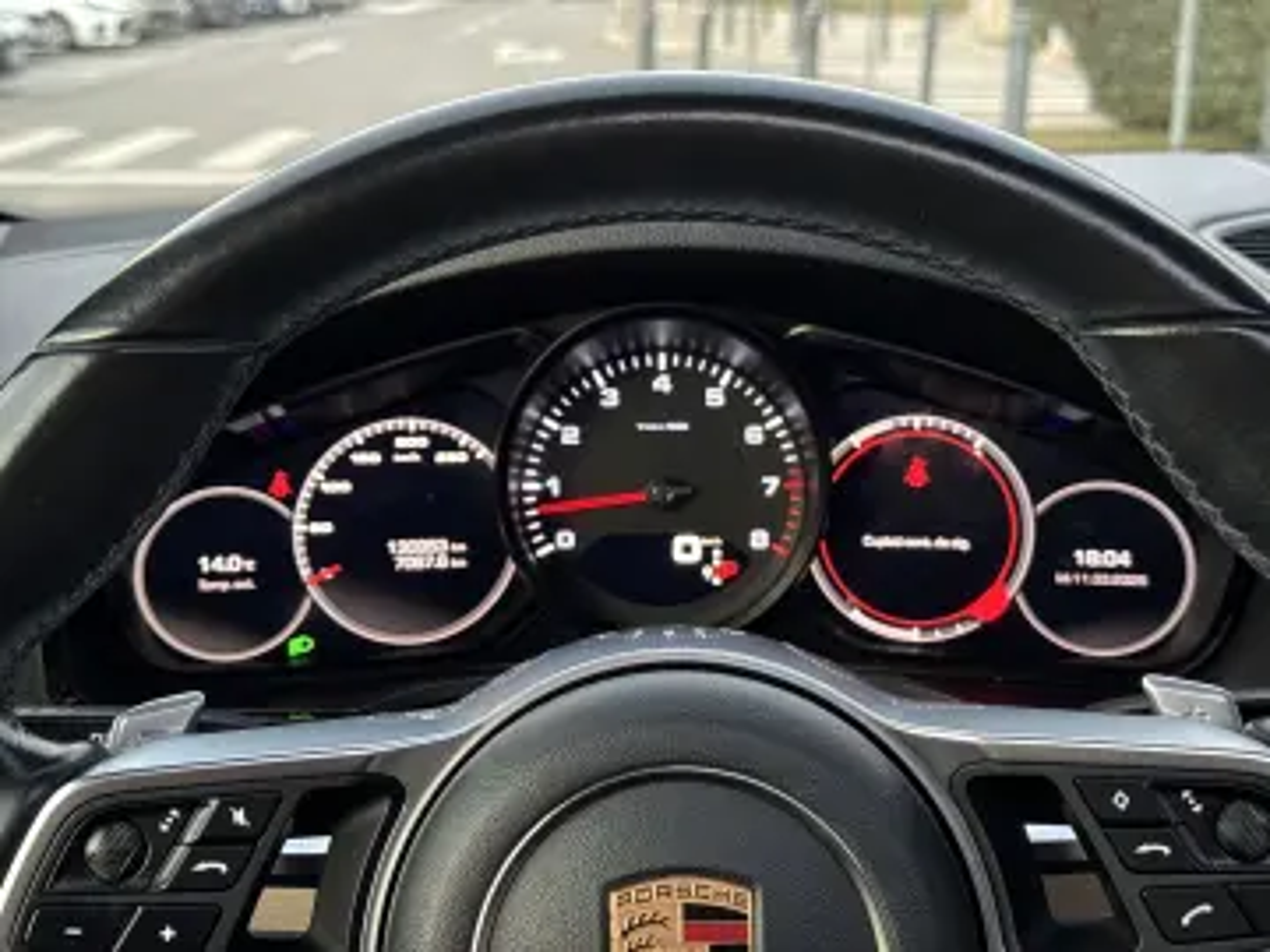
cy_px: 476
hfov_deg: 39.7
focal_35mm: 48
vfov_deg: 30.3
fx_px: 1761
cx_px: 635
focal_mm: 6.76
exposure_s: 1/60
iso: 160
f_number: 1.78
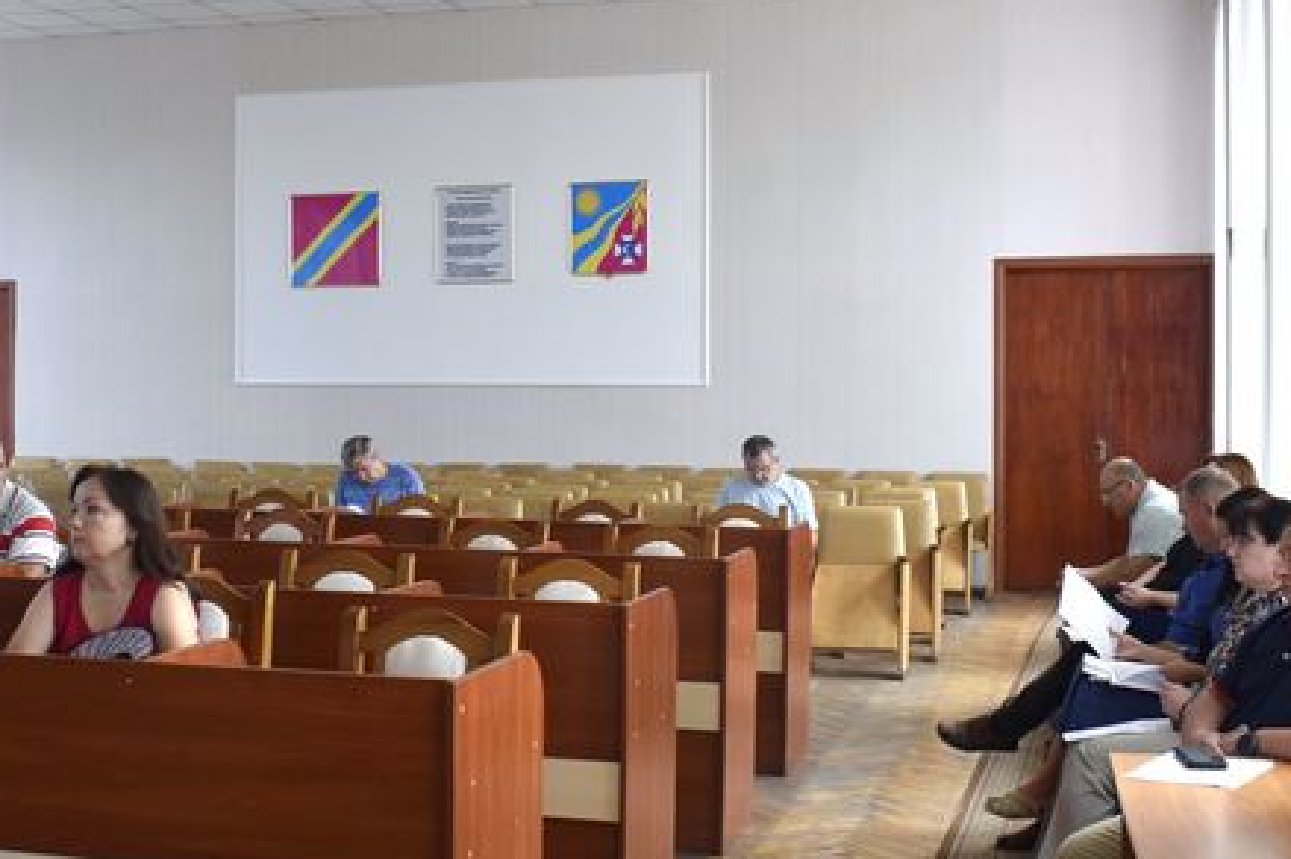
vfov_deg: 25.1
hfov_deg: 36.7
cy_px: 394
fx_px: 1930
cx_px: 465
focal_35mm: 54
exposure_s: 1/125
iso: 400
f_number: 5.6
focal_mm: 21
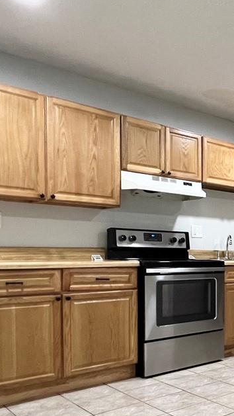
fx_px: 397
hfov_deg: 26.0
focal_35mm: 36
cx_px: 333
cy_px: 270
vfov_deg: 54.4
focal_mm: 1.57
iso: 320
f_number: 1.8
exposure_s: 1/60
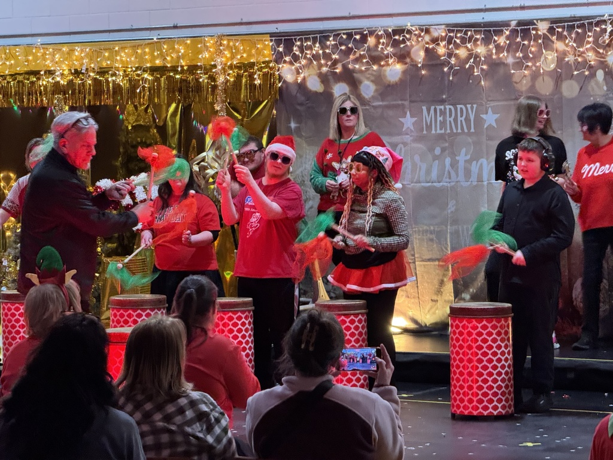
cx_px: 306
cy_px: 230
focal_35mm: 120
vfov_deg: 12.3
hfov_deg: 16.4
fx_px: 2125
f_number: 2.8
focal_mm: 15.66
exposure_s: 1/40
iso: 1000
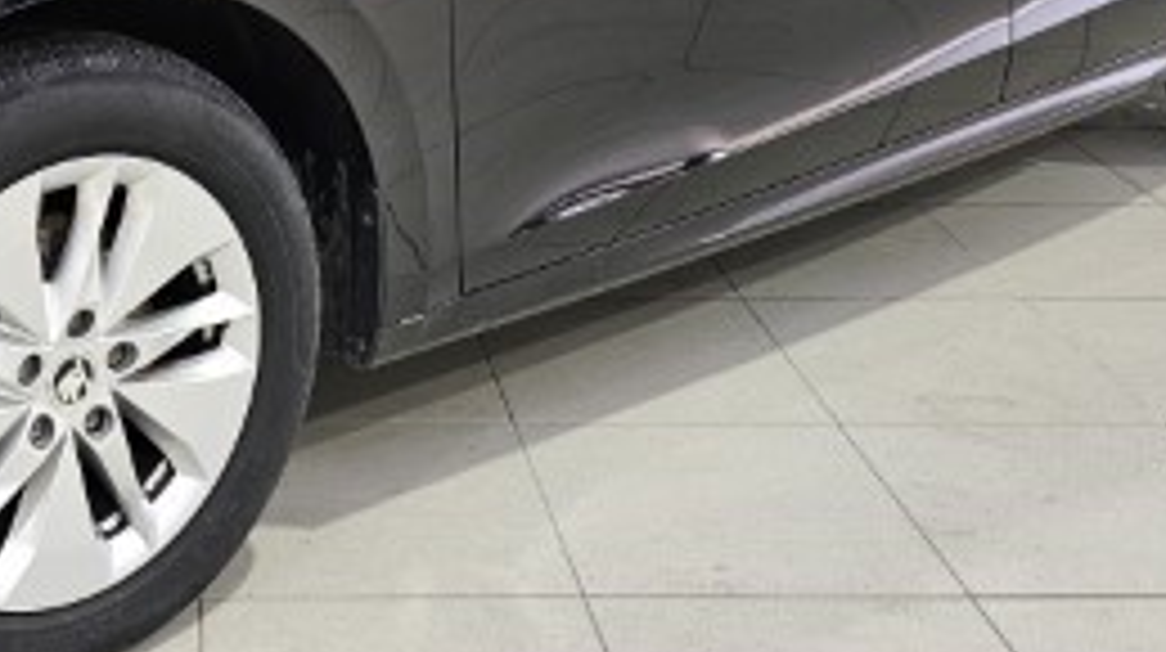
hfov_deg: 32.4
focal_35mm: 62
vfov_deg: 18.8
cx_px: 144
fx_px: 1915
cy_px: 4
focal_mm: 6.3
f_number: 1.7
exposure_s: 1/100
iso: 125
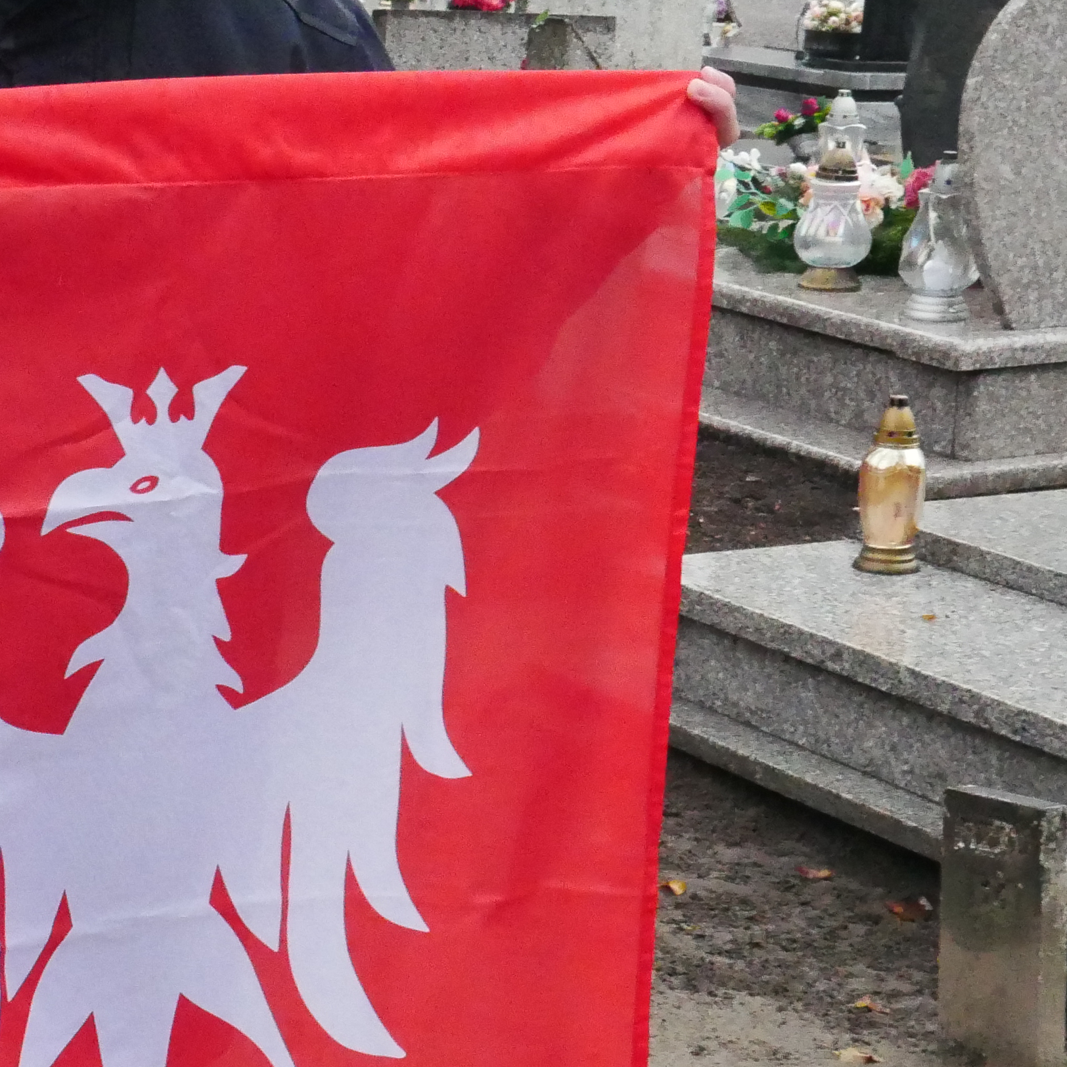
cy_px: 409
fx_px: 3487
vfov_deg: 17.4
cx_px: 155
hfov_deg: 17.2
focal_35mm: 100
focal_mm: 20
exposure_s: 1/500
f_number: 10
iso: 6400
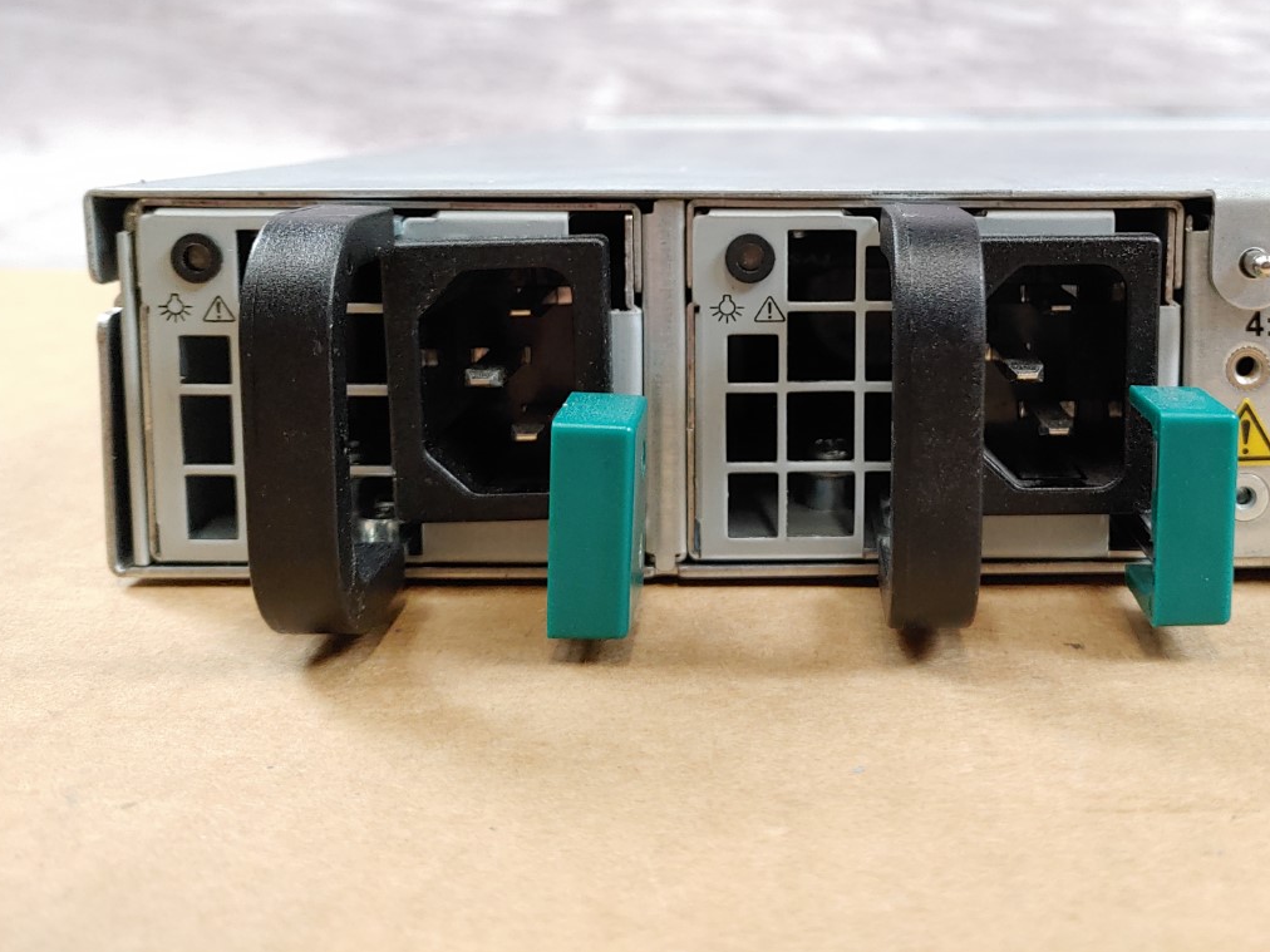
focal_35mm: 37
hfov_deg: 49.4
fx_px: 1357
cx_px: 828
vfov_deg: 38.0
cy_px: 282
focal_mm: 4.36
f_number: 1.8
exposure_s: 1/120
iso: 150
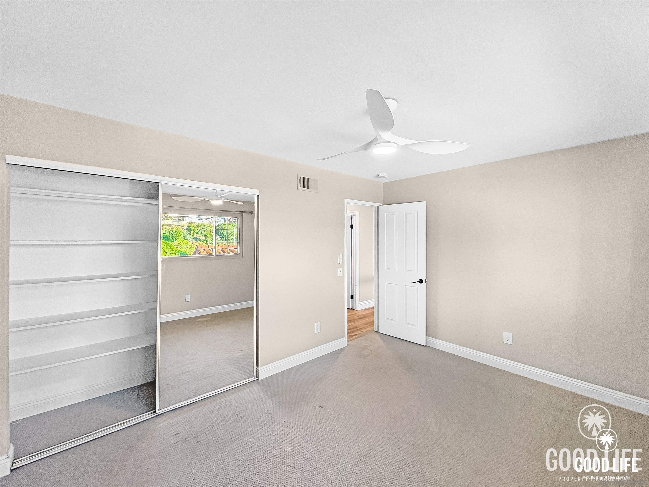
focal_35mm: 14
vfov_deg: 85.7
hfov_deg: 102.1
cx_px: 324
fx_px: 262
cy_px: 244
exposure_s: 1/120
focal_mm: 2.22
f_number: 2.2
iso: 200
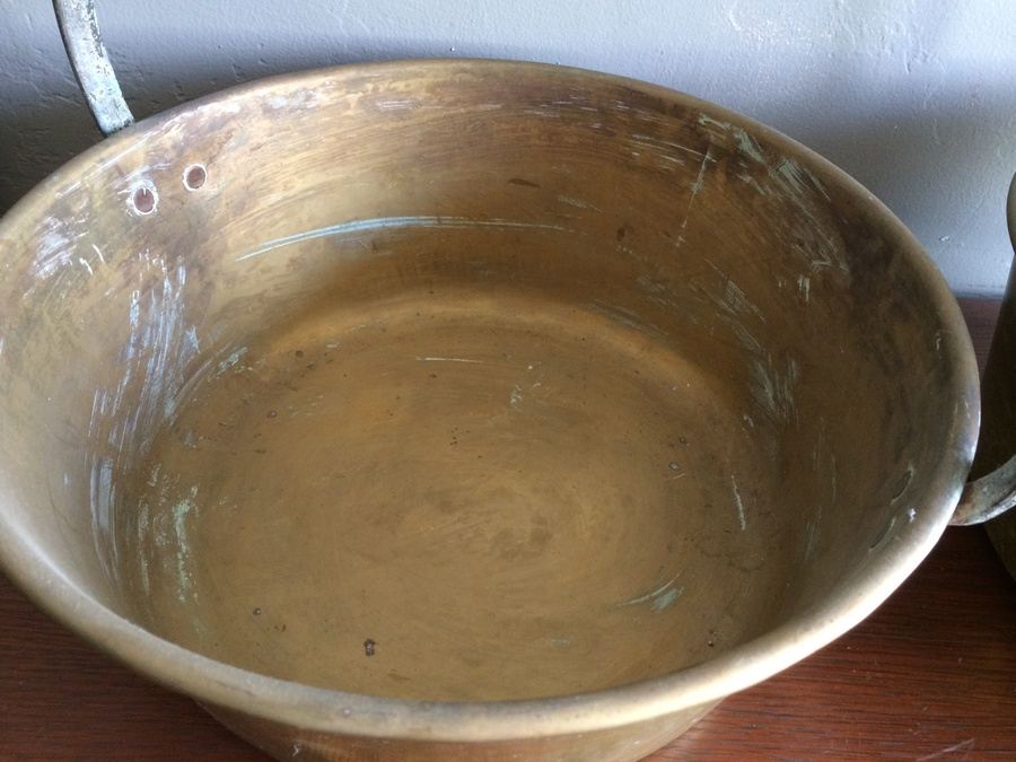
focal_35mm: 30
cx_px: 508
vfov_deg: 46.8
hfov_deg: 60.0
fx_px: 881
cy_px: 381
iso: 160
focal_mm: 4.12
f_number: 2.2
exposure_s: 1/30
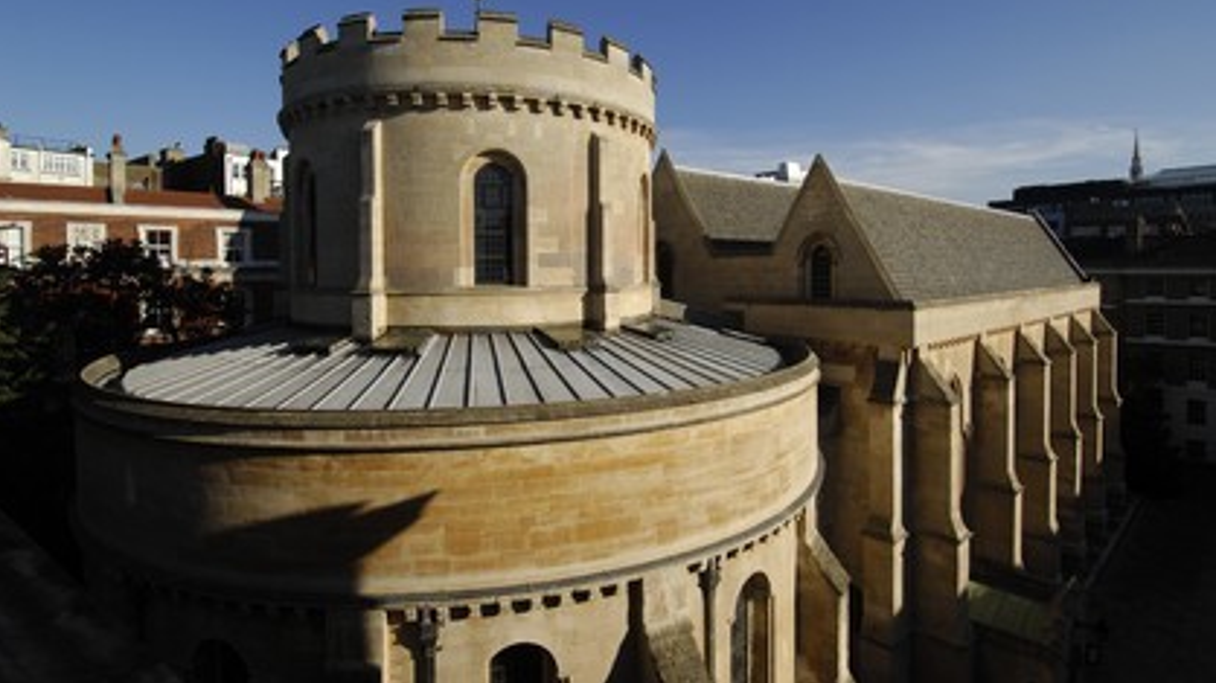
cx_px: 605
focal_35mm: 19
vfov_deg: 57.9
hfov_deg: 89.6
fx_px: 613
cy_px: 279
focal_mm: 12
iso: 100
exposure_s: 1/125
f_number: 13
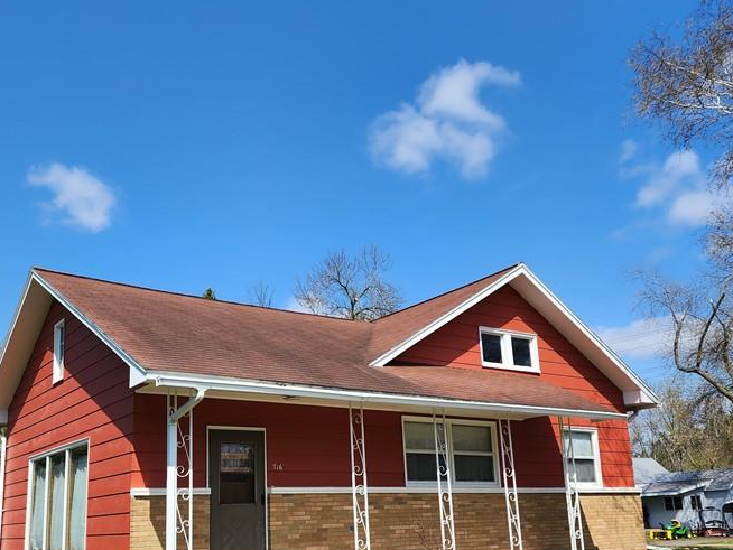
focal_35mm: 36
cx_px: 330
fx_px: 763
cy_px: 351
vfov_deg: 39.4
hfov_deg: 51.3
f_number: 1.8
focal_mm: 6.4
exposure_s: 1/989
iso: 12
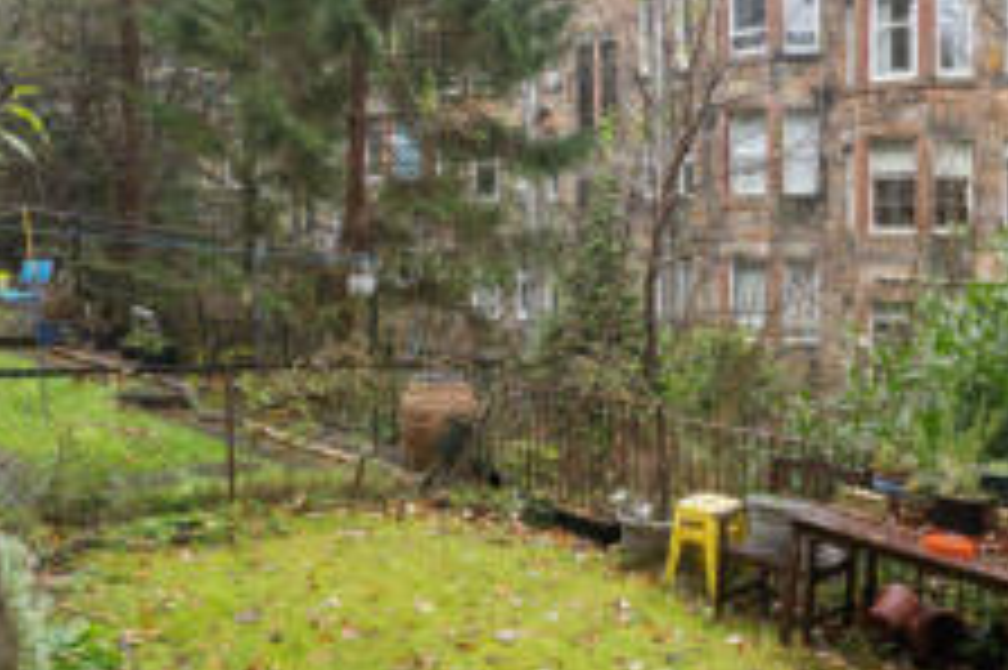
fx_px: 981
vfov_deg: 37.2
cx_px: 621
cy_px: 205
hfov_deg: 53.9
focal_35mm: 35
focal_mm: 11
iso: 800
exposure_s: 1/80
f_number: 8
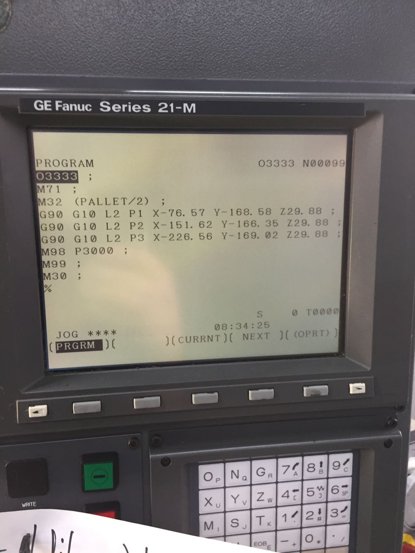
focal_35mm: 29
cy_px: 276
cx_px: 208
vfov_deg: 61.7
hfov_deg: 48.2
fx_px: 463
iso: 160
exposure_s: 1/33
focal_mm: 4.15
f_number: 2.2
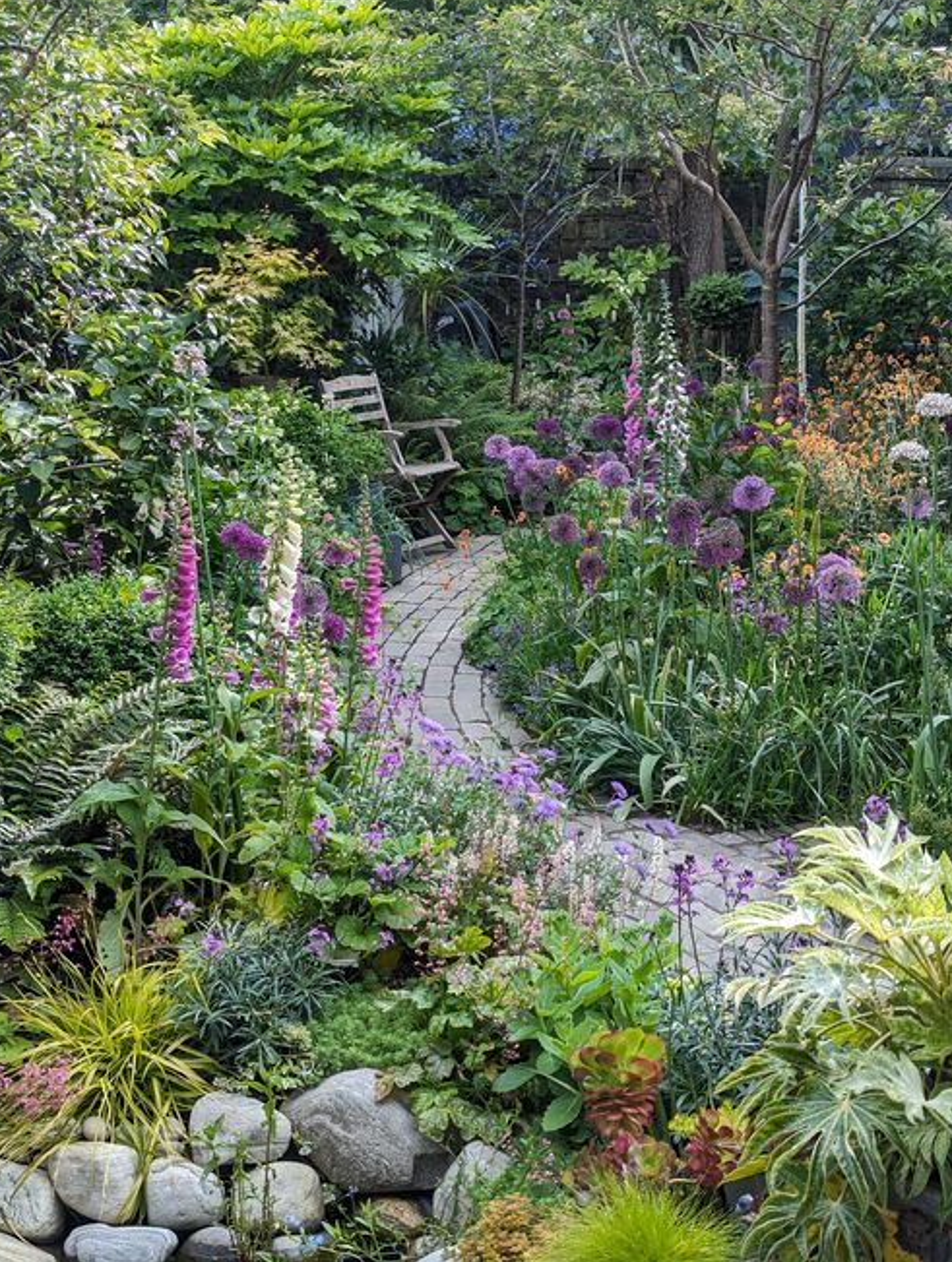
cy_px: 619
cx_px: 478
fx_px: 1790
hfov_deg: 29.8
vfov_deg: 38.8
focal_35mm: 49
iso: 41
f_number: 1.85
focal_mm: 6.81
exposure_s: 1/281
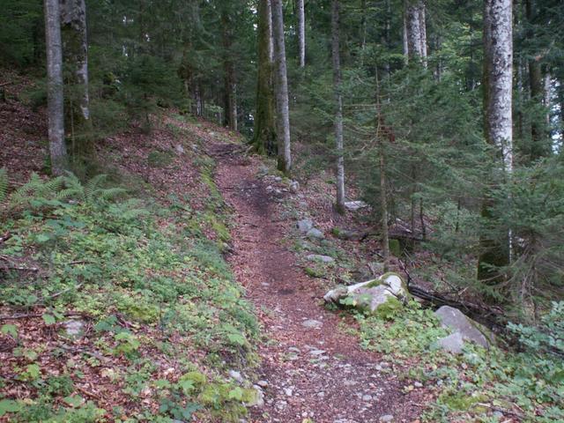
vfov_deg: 30.9
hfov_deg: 40.4
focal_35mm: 47
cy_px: 212
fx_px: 766
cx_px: 282
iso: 64
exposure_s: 1/40
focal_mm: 7.75
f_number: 3.2
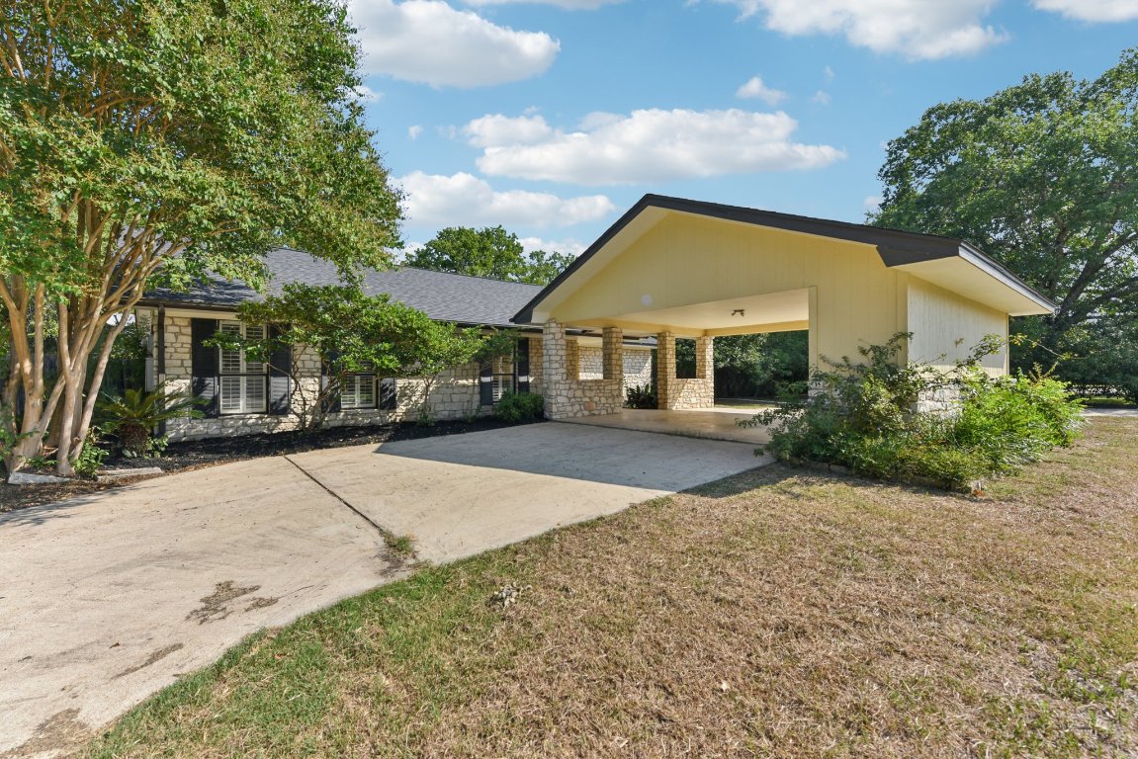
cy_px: 380
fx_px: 474
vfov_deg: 77.4
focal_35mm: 15
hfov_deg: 100.4
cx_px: 569
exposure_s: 1/250
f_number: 8
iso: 100
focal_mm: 15
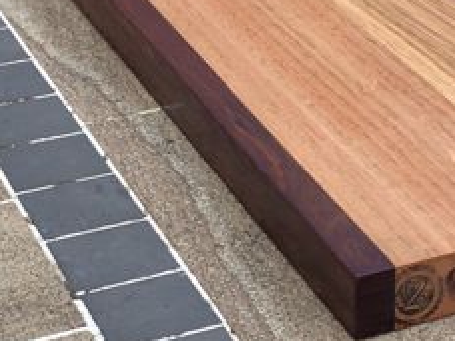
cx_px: 499
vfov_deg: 10.6
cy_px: -84
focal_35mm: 137
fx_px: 1801
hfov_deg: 14.1
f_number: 2.4
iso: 16
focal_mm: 6
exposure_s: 1/316
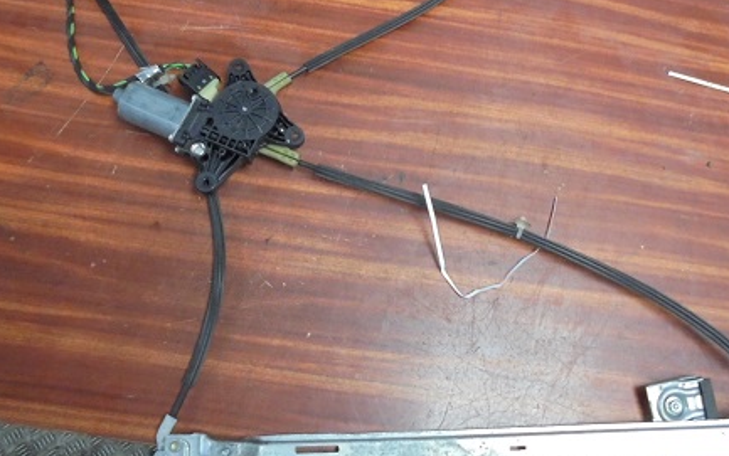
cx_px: 375
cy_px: 149
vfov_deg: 37.9
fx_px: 656
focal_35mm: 33
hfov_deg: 58.1
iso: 400
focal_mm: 4.6
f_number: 3.5
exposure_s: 1/20
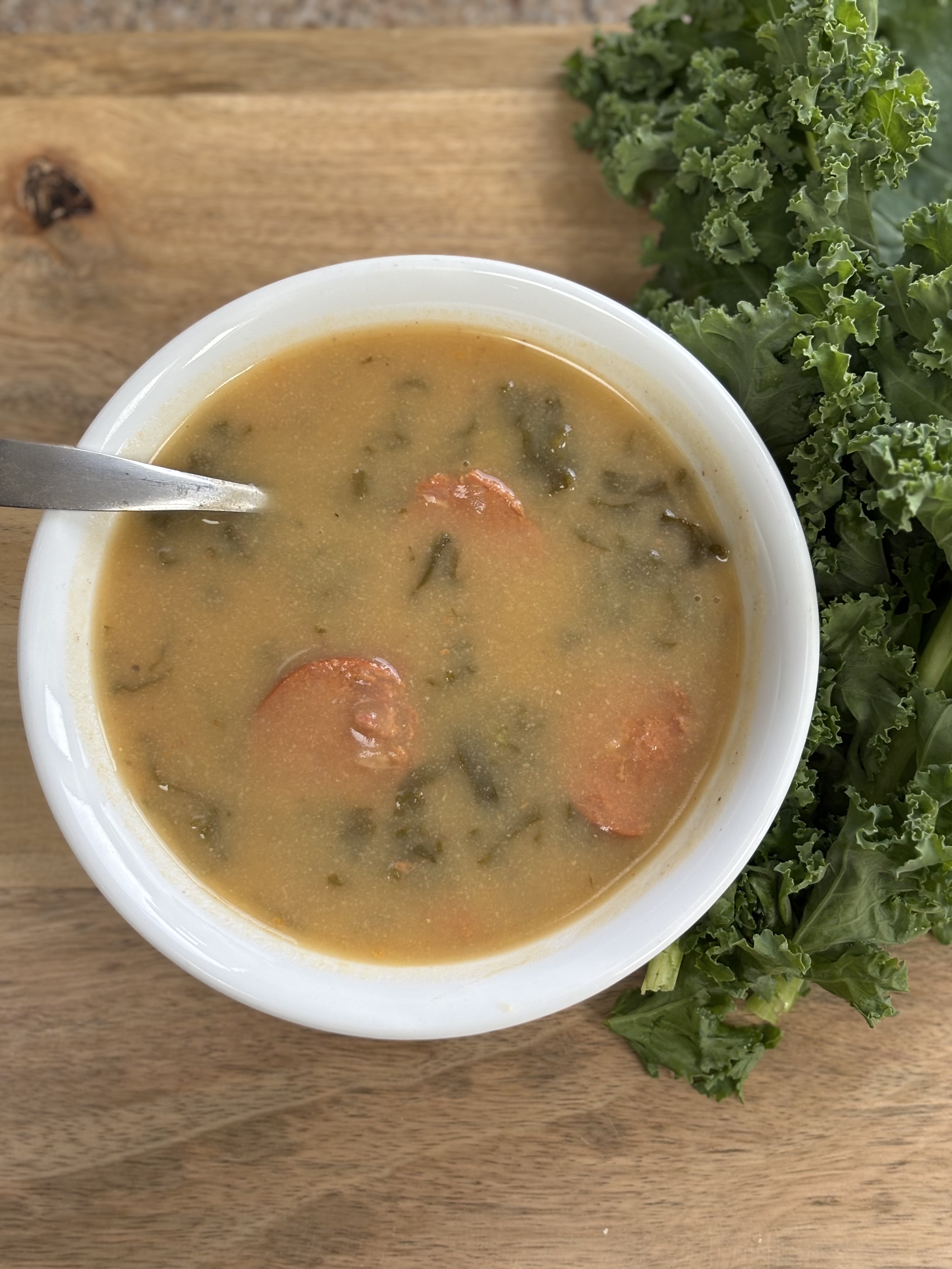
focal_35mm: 52
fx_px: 1907
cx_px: 476
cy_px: 634
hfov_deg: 28.0
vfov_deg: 36.8
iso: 40
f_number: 1.6
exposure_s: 1/138
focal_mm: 5.96
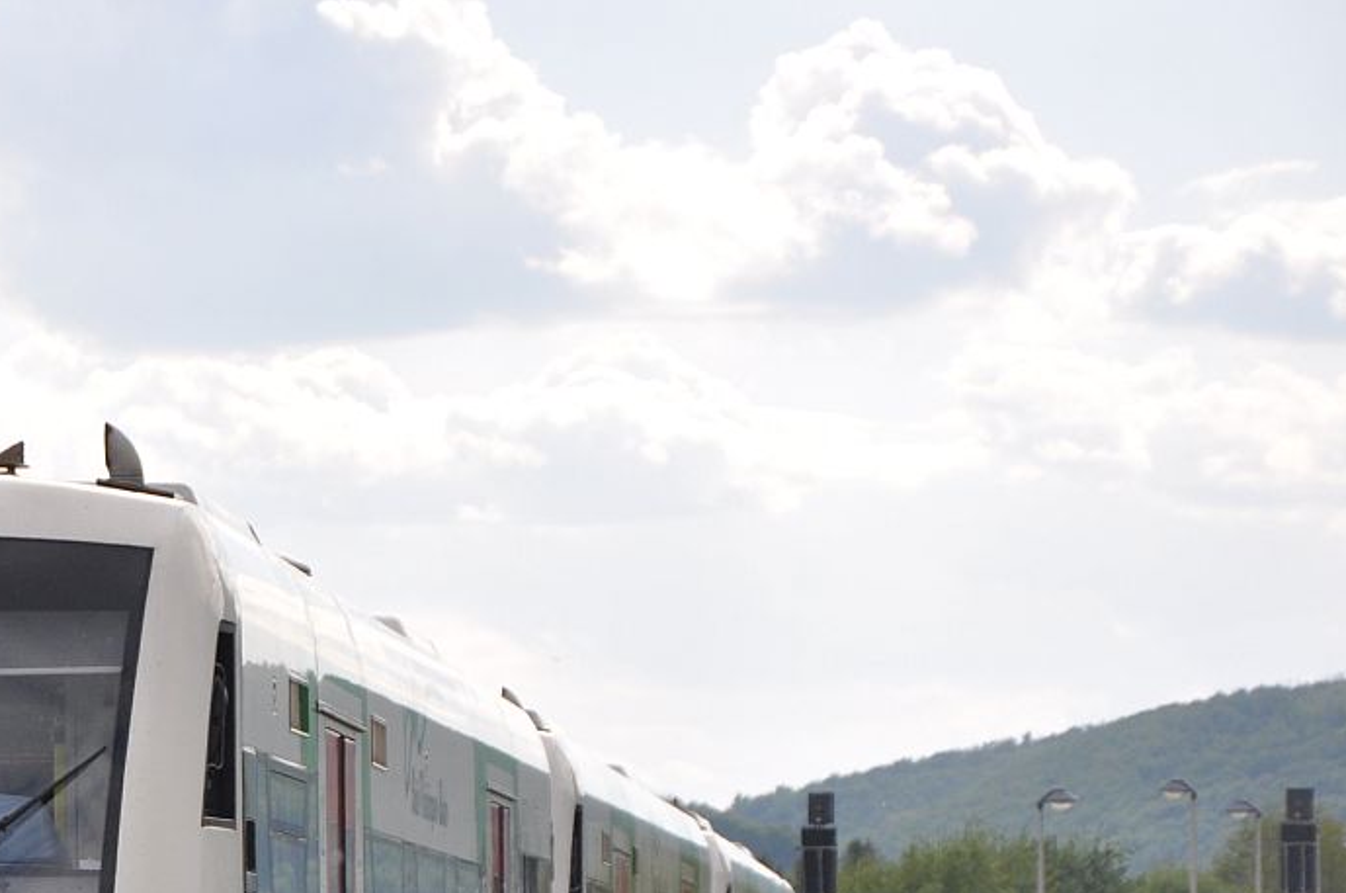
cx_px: -15
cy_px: 789
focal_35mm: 262
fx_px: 9781
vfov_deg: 5.2
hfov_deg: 7.8
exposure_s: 1/1600
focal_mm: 85
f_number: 5.6
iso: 400
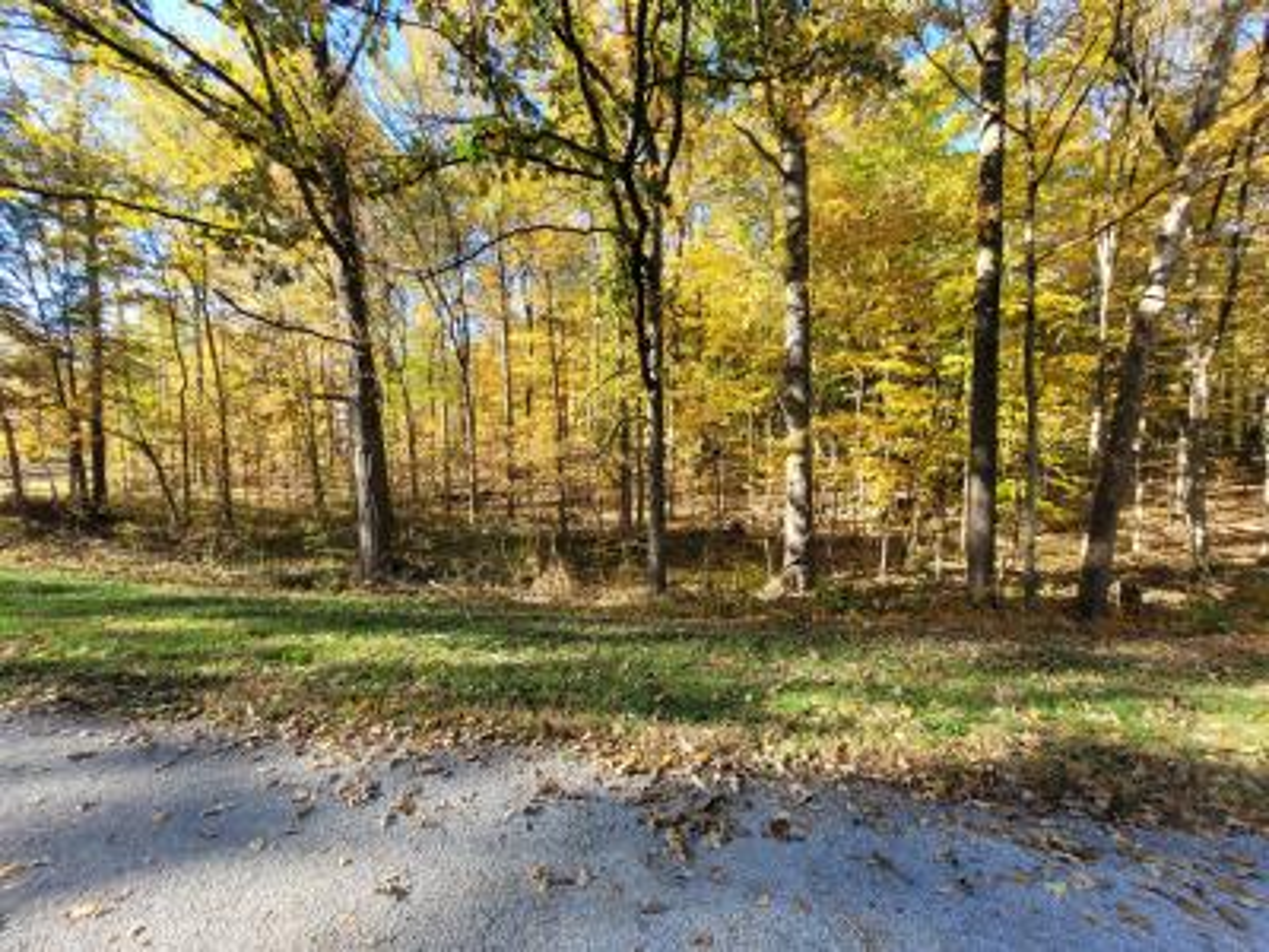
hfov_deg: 106.2
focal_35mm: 13
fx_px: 477
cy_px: 476
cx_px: 634
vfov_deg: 89.9
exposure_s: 1/183
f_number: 2.2
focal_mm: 1.74
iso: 40
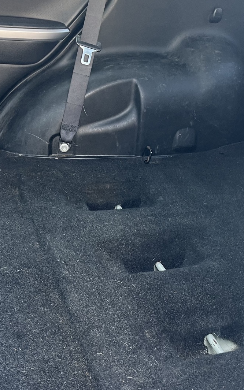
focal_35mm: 53
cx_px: 159
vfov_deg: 38.2
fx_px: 564
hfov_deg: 24.3
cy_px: 195
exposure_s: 1/63
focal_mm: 5.1
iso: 125
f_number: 1.6
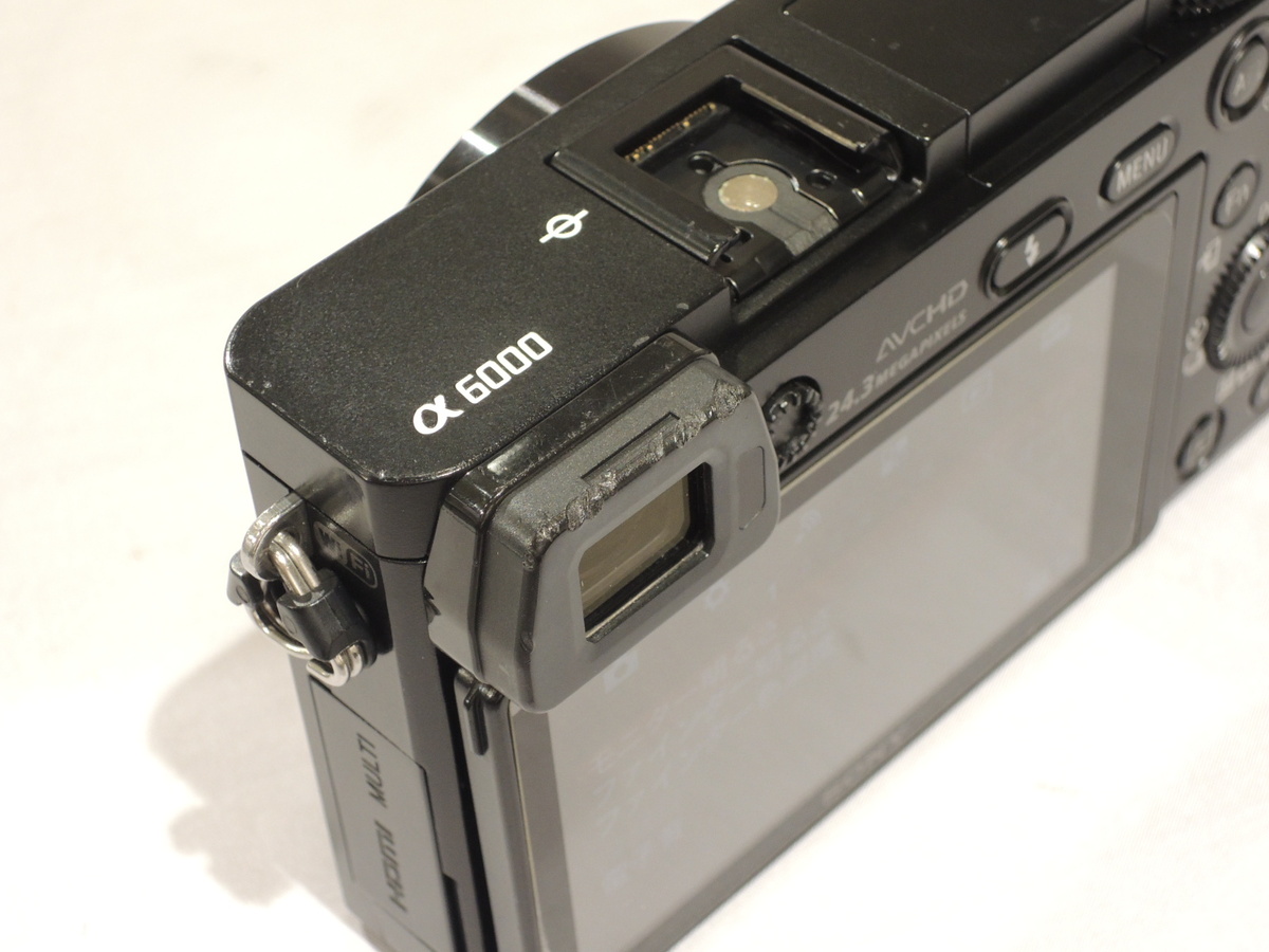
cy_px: 476
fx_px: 2823
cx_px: 634
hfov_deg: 25.3
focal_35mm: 77
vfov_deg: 19.1
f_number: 4.7
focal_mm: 13.8
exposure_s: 1/50
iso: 400
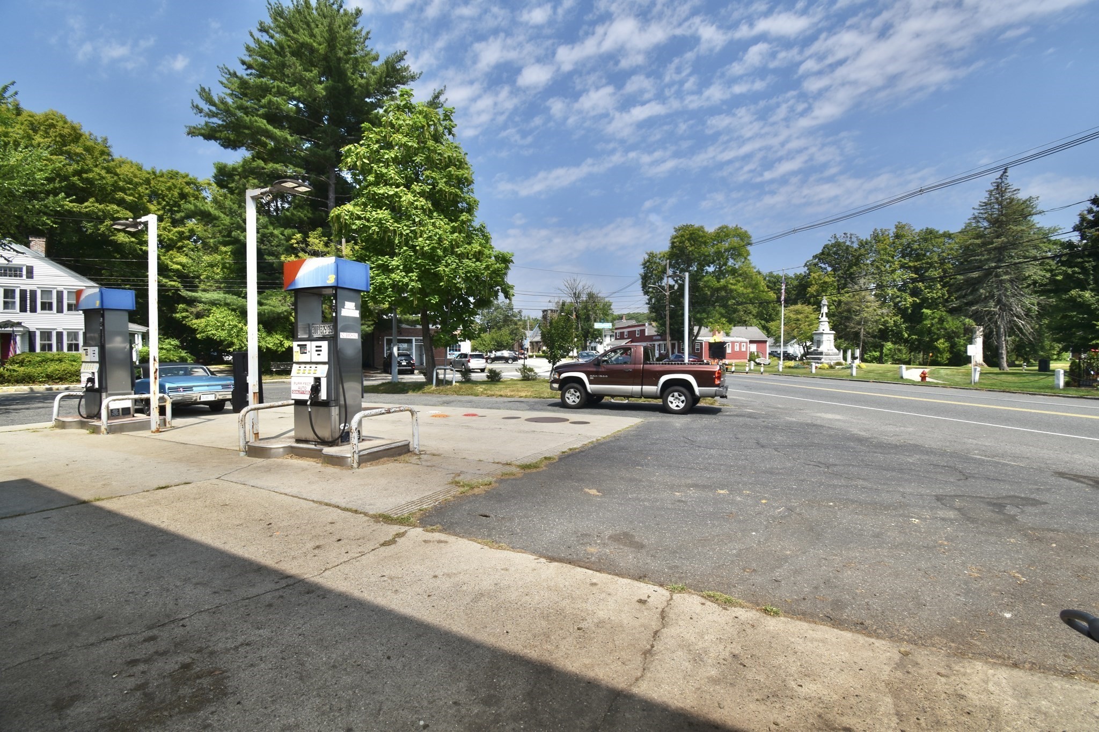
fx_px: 458
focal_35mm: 15
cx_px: 550
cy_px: 366
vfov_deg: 77.3
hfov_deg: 100.4
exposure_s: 1/200
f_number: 10
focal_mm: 10
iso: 100
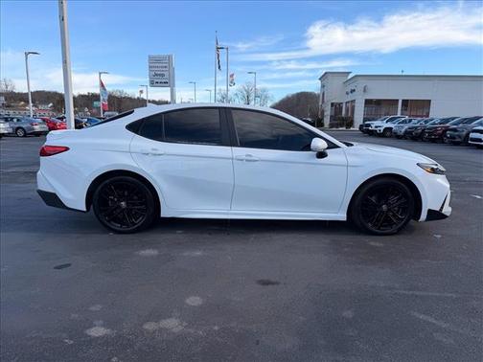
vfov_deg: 56.8
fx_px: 335
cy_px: 181
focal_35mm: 24
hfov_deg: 71.6
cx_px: 242
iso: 80
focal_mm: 6.76
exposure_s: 1/2370
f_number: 1.78
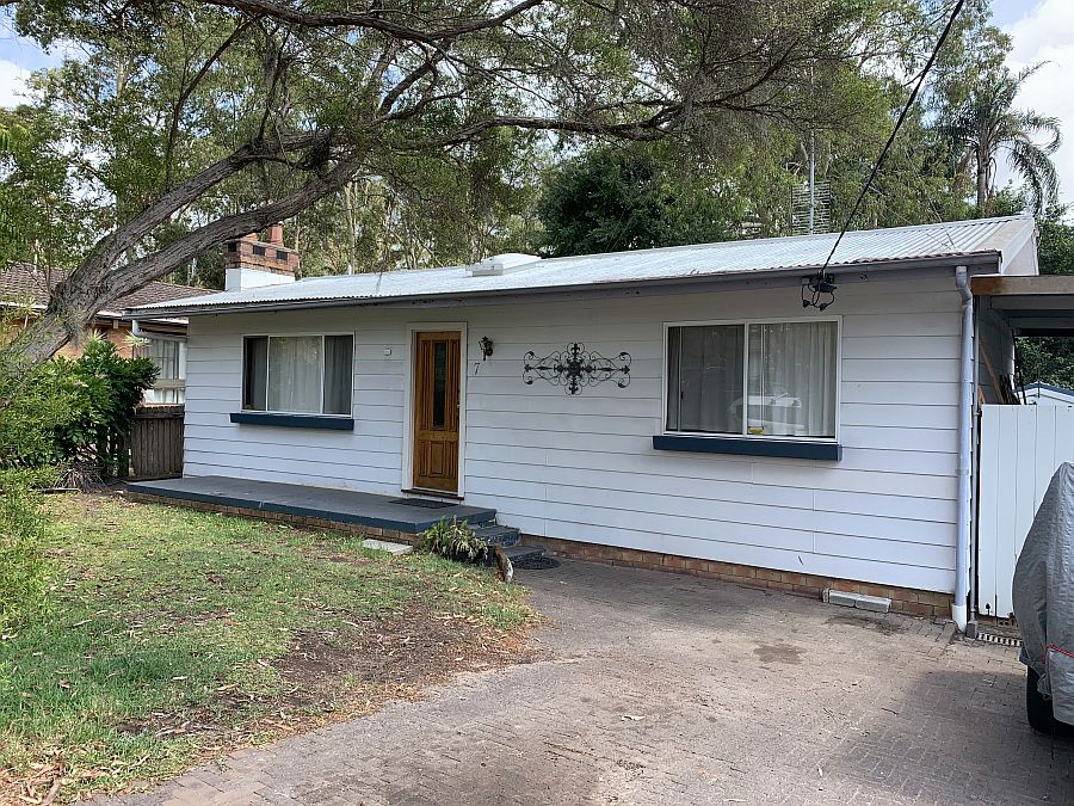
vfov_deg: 53.1
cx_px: 537
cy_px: 403
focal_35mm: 26
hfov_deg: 67.3
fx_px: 807
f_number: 1.8
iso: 25
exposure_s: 1/656
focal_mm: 4.25
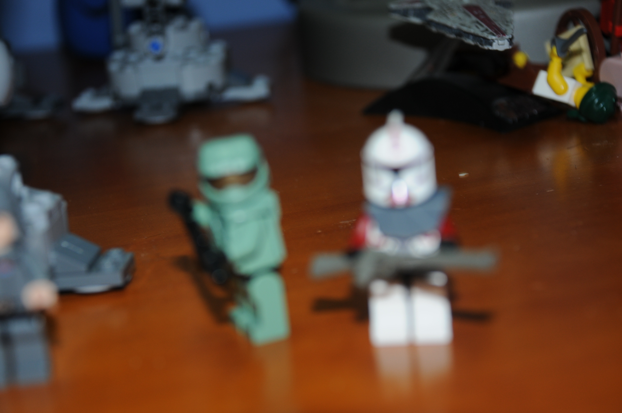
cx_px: 311
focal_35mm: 87
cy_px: 206
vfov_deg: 15.7
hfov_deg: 23.4
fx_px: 1501
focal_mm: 58
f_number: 5
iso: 250
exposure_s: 1/60
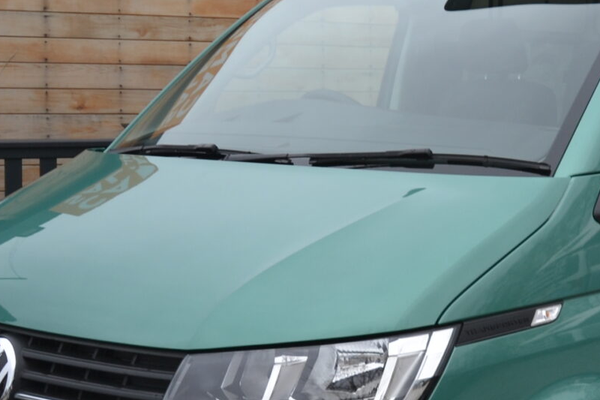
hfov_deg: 24.5
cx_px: 484
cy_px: 171
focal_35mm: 82
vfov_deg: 16.7
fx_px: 1360
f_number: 5.6
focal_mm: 17
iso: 140
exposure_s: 1/125
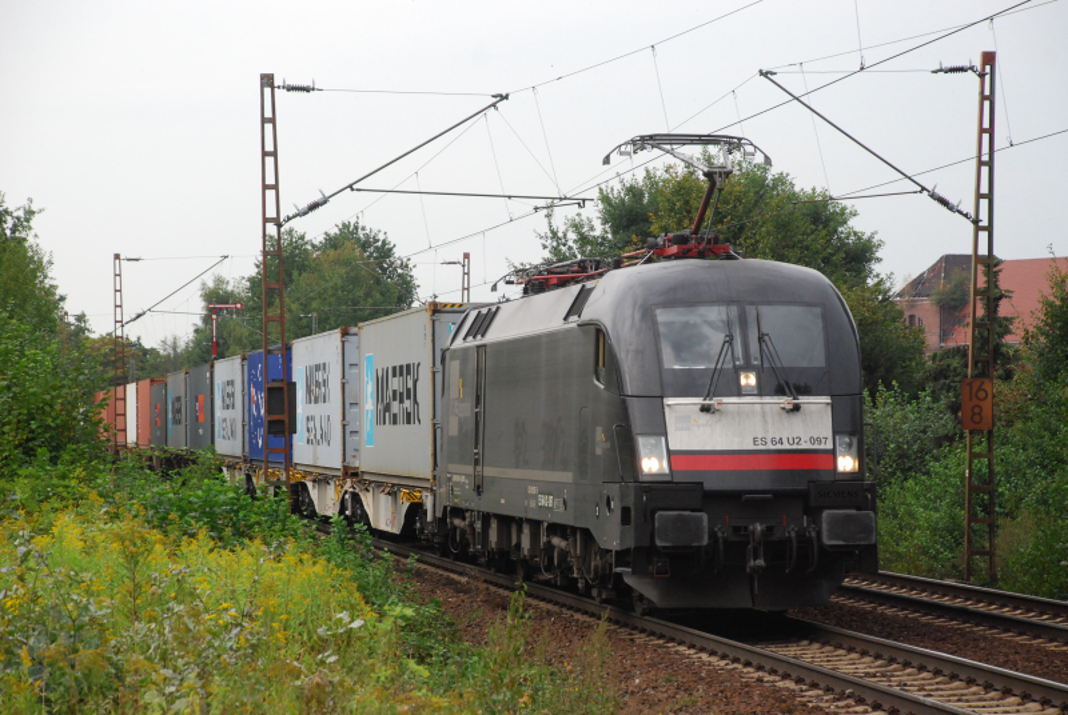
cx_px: 534
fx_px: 3788
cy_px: 358
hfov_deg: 16.0
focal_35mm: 128
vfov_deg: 10.8
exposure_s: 1/400
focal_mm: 85
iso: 800
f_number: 5.6
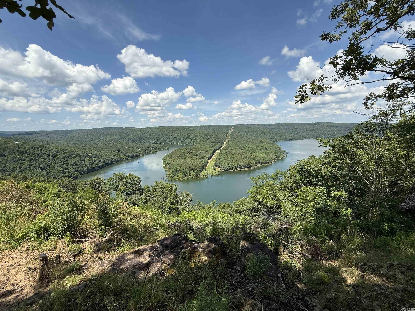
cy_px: 156
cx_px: 208
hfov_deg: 102.1
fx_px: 168
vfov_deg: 85.7
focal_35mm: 14
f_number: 2.2
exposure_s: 1/1901
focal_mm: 2.22
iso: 50
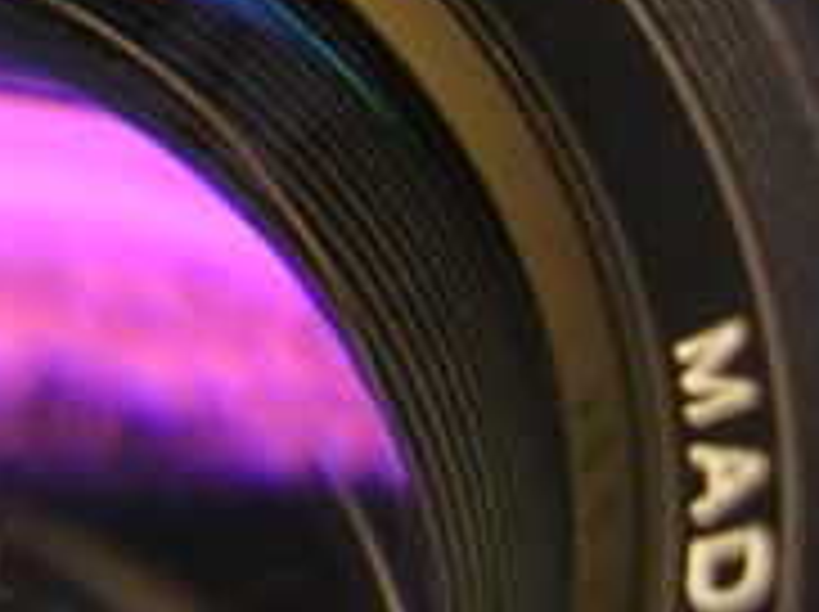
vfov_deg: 13.9
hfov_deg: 17.7
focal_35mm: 103
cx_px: -284
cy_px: -137
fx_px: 2434
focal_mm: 5.8
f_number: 2.8
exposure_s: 1/11.9
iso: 50
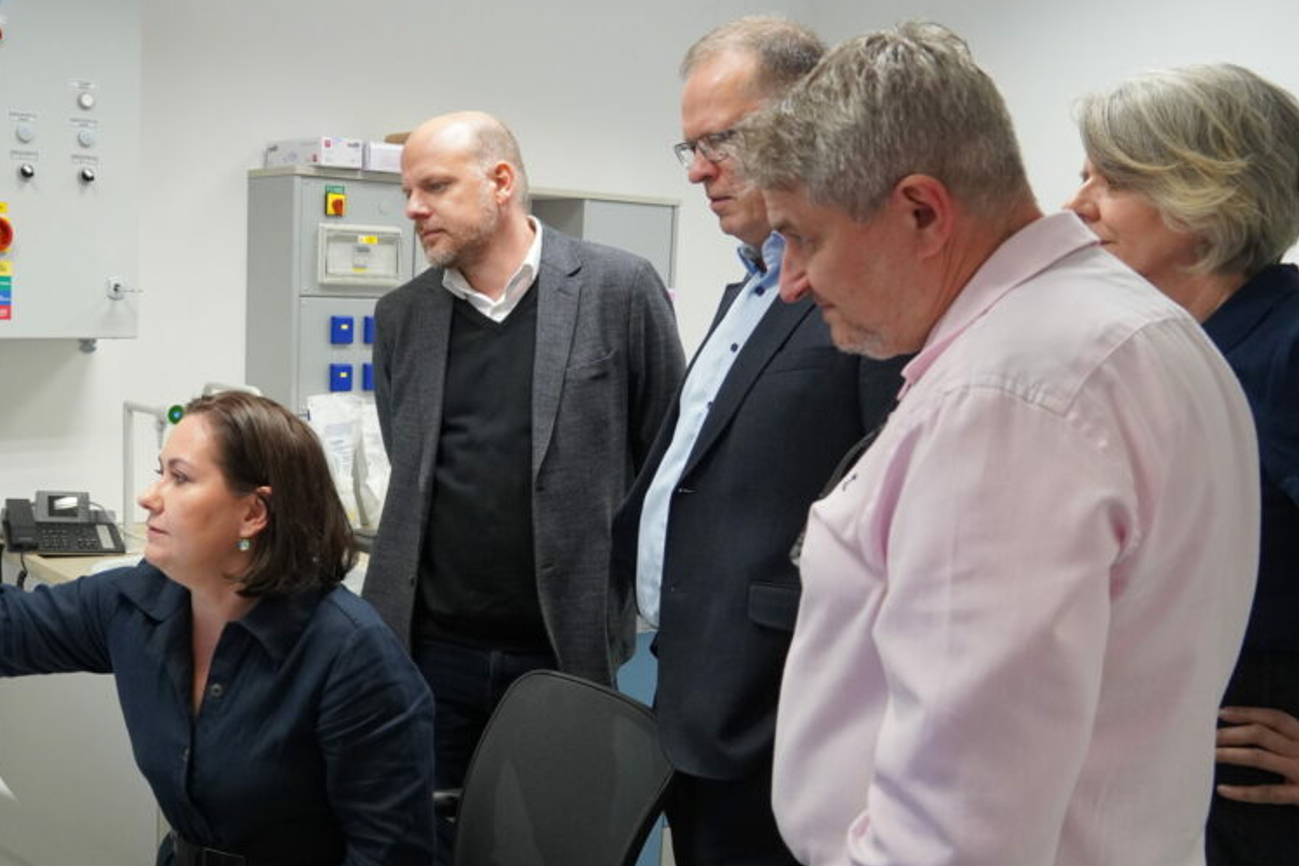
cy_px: 463
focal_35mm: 37
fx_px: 1335
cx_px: 410
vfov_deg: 35.9
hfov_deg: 50.7
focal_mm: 18
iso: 1600
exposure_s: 1/160
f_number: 4
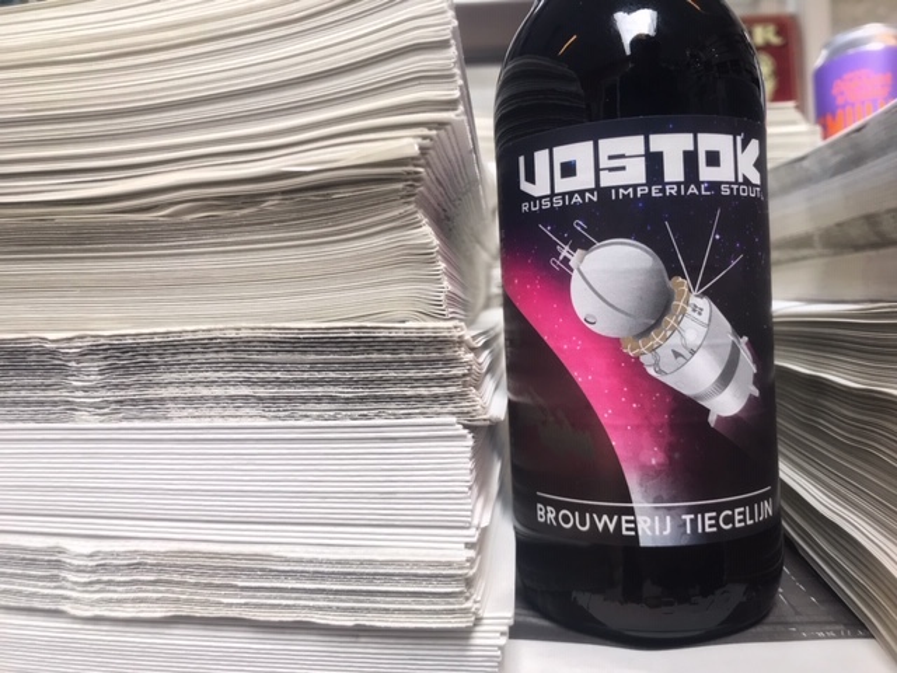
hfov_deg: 63.4
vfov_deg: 49.7
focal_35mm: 28
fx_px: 726
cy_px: 336
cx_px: 448
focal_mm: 3.99
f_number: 1.8
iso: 32
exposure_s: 1/100
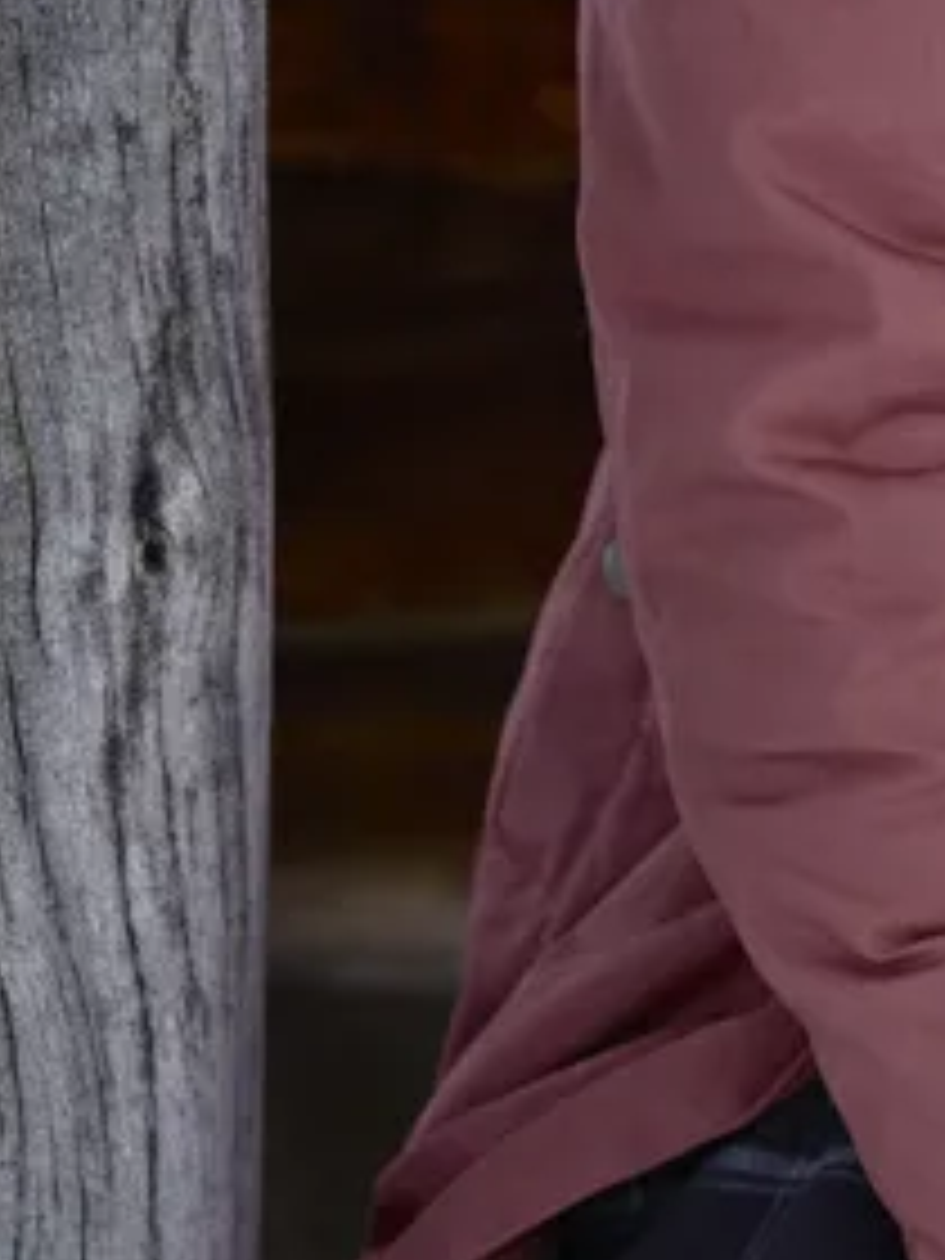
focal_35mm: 194
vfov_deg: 10.1
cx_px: 954
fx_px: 7061
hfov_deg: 7.6
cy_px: -140
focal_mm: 64
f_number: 4
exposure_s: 1/400
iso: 125
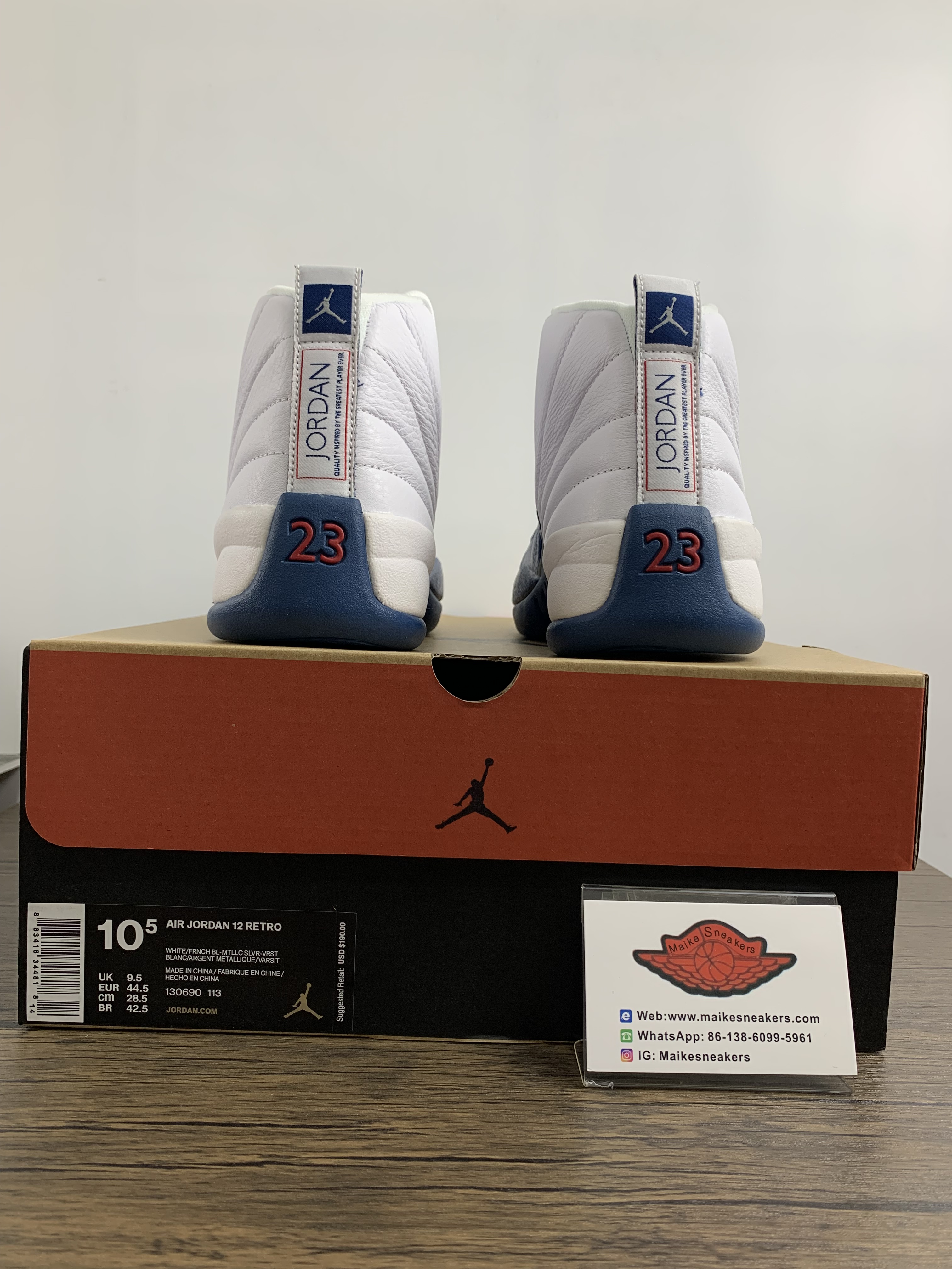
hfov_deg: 53.1
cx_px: 476
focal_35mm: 26
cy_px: 634
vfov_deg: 67.3
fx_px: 953
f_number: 1.8
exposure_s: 1/121
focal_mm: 4.25
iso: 50
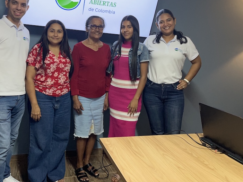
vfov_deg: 37.3
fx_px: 267
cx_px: 98
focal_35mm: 38
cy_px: 62
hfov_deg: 48.7
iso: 160
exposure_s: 1/60
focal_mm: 5.1
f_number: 1.6
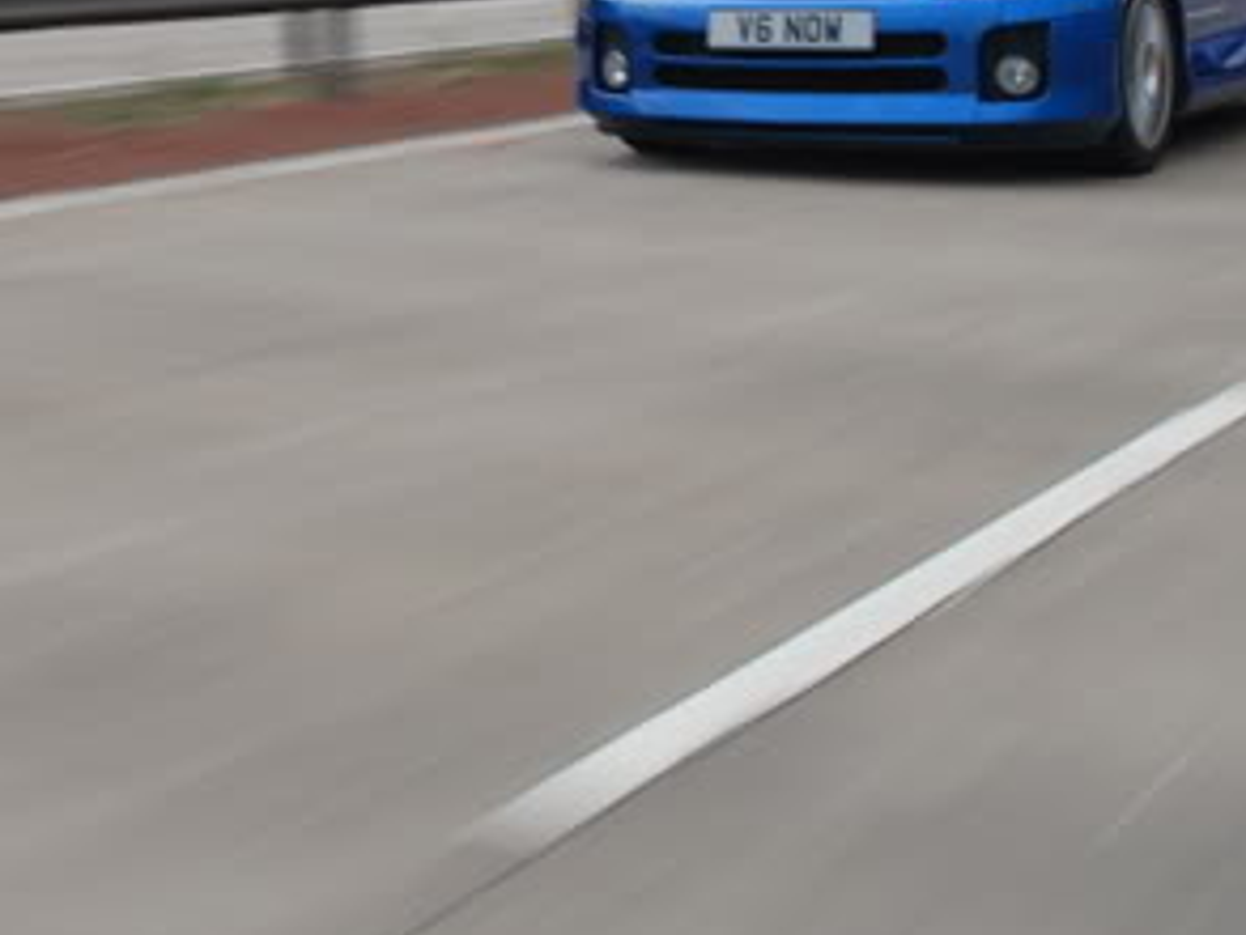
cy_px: -42
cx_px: 268
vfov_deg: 20.0
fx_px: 2557
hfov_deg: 26.9
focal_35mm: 71
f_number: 5.6
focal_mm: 18
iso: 100
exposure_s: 1/125
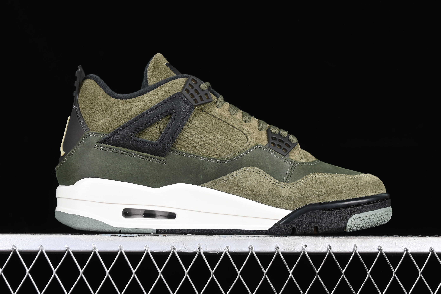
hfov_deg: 27.0
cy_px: 147
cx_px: 220
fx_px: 919
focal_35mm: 75
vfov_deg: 18.2
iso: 160
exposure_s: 1/60
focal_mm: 50
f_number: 6.3
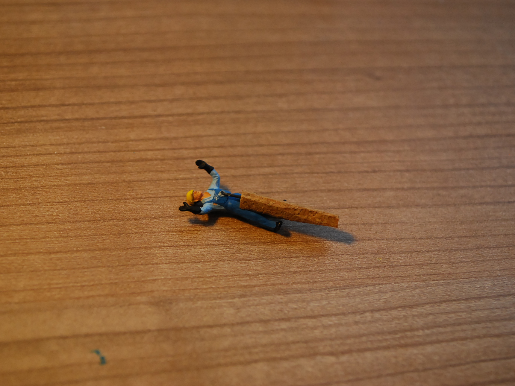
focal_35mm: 65
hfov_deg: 29.8
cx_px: 235
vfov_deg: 22.6
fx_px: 967
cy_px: 193
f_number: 5.3
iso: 800
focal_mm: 40
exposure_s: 1/60
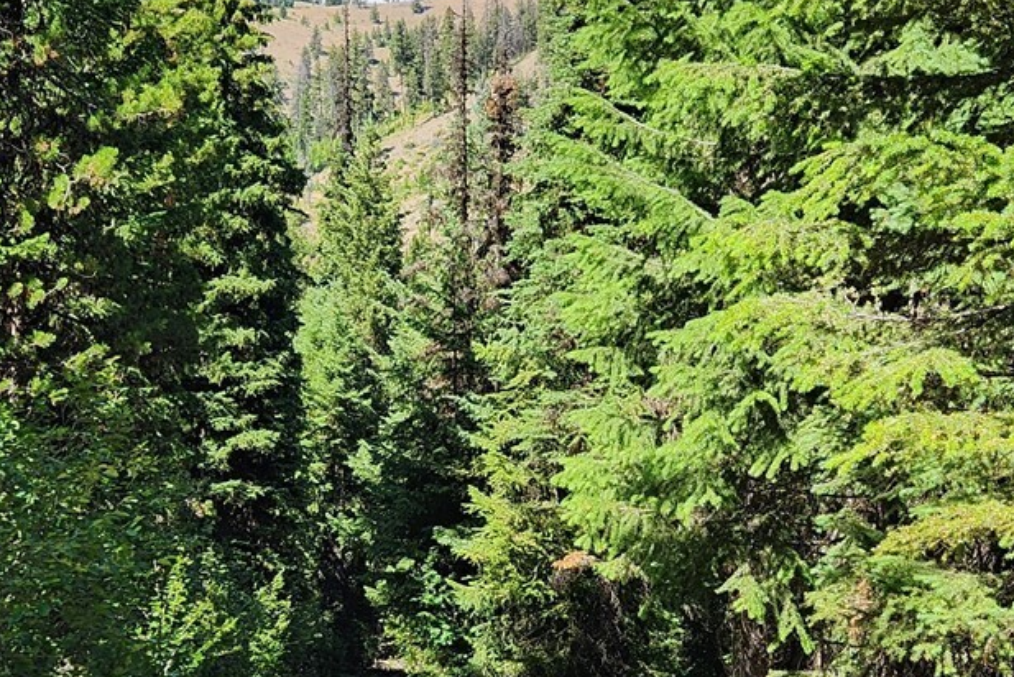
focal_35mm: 62
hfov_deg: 32.2
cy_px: 480
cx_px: 383
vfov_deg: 21.8
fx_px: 1747
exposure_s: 1/746
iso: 20
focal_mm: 5.4
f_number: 1.8
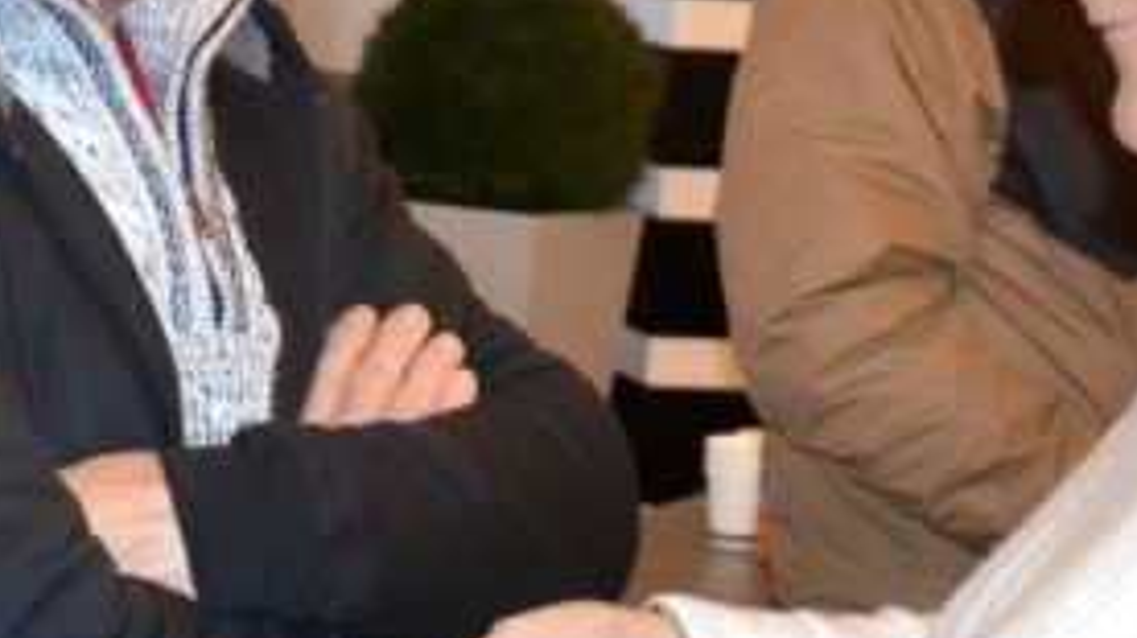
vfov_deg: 8.7
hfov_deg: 15.4
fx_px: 4199
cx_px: 354
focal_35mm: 139
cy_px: 342
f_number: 4.5
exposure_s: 1/60
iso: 3200
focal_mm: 35
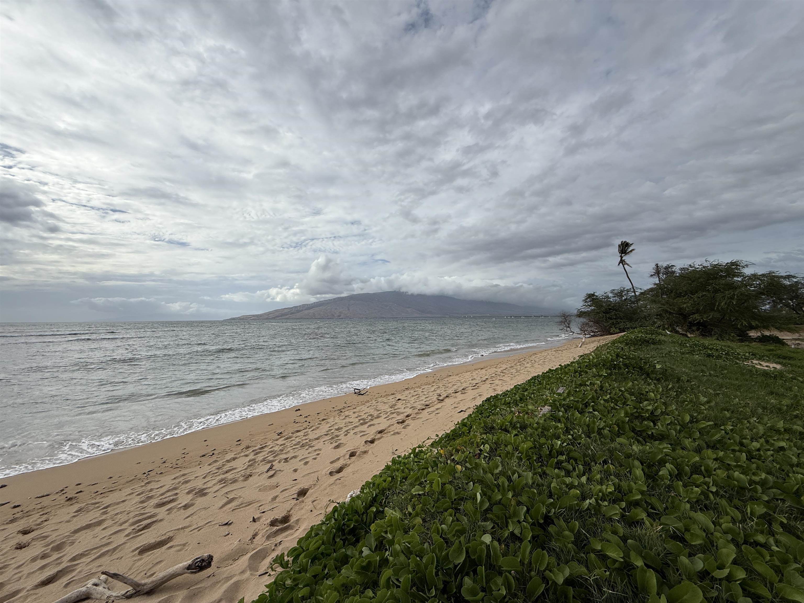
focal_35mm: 14
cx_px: 402
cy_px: 302
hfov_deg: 102.1
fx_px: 325
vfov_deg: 85.7
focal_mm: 2.22
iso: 50
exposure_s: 1/4762
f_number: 2.2
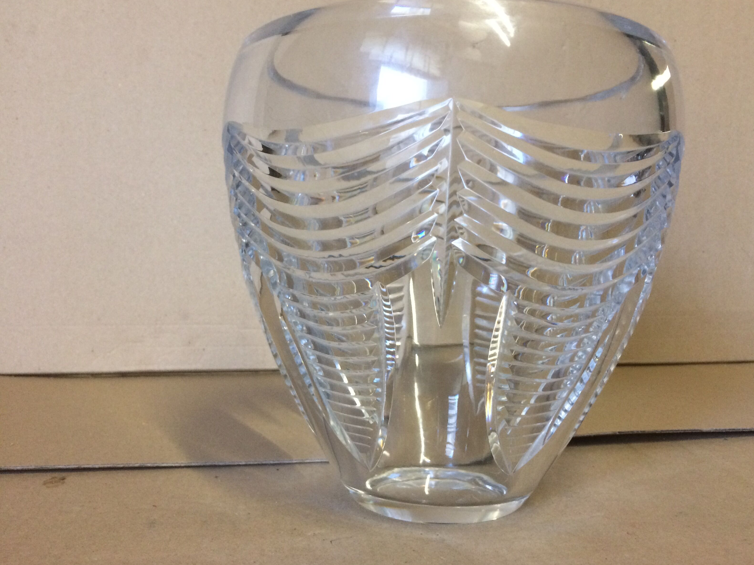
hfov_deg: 60.0
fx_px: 653
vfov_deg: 46.8
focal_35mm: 30
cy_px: 286
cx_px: 390
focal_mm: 4.15
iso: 250
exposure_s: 1/33
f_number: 2.2
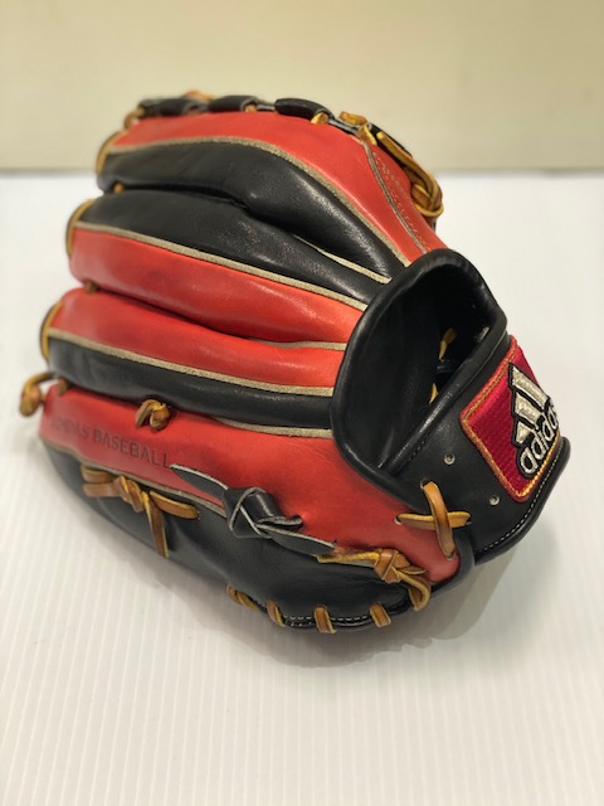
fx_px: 1210
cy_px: 403
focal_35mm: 52
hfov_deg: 28.0
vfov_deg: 36.8
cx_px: 302
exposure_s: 1/40
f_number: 2
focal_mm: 6
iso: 200
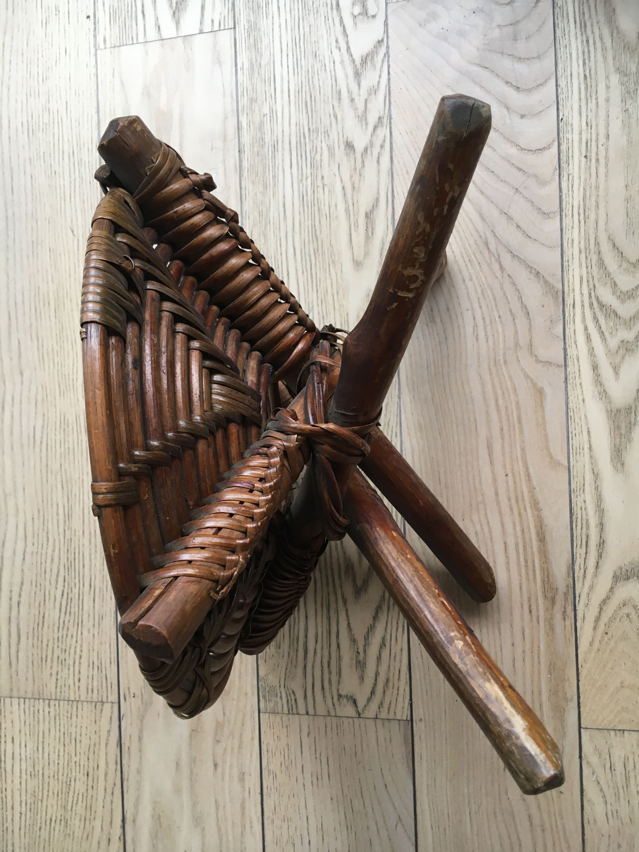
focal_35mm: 29
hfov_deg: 48.2
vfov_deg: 61.7
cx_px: 320
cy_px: 426
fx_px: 714
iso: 100
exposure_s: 1/33
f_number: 2.2
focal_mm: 4.15
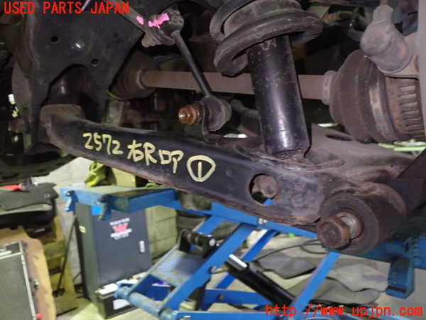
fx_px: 369
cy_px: 160
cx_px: 213
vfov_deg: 46.8
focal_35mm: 30
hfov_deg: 60.0
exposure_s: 1/15
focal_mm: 5.4
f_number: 2.3
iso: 800
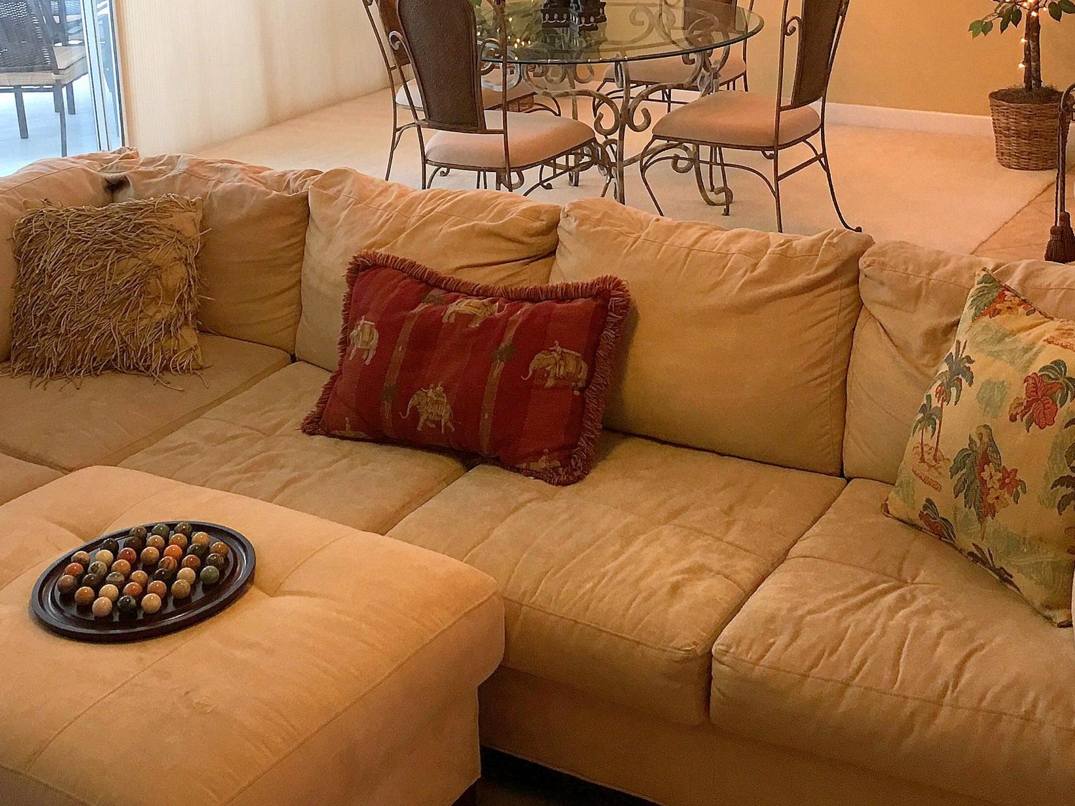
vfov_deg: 26.6
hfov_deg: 36.2
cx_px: 551
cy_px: 79
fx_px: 1646
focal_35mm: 53
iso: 32
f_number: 2.2
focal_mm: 4.15
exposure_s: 1/15
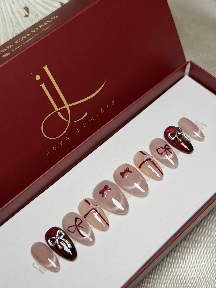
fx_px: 408
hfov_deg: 29.7
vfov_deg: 38.9
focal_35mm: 49
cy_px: 142
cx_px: 110
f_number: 1.78
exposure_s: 1/121
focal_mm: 6.76
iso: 80
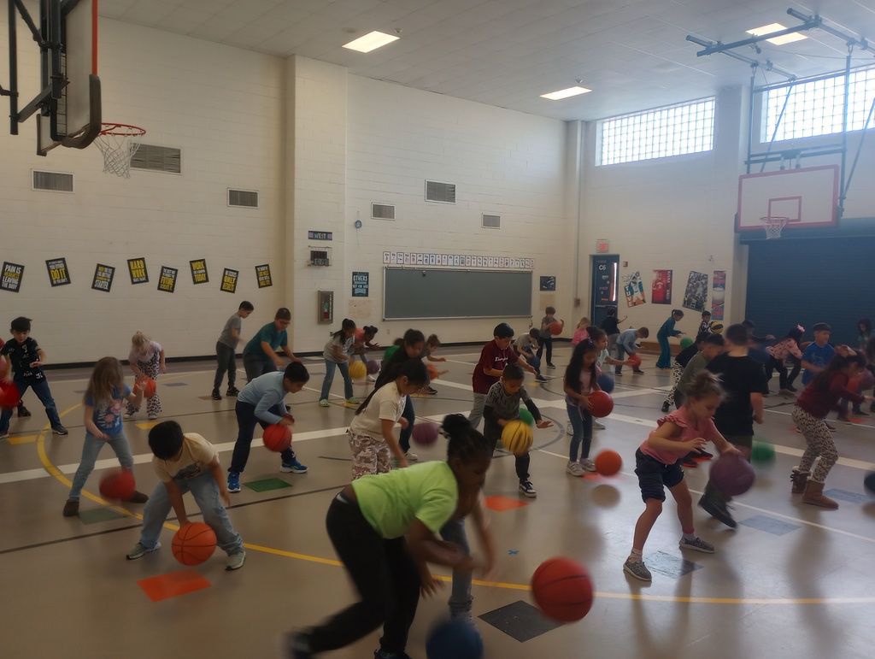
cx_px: 438
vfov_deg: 49.9
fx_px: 709
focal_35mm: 28
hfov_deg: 63.4
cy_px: 330
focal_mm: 4.27
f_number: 1.8
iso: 355
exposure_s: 1/30
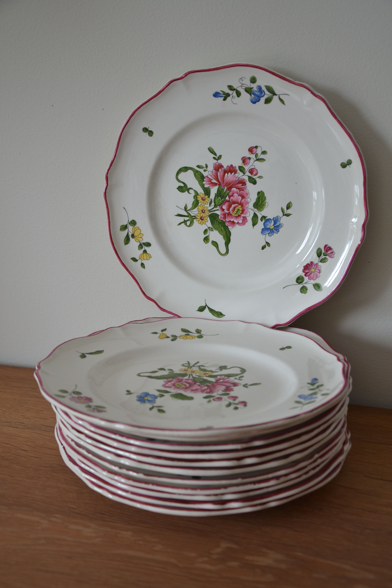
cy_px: 294
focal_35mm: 42
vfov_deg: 46.4
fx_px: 686
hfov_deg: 31.9
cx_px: 196
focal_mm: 28
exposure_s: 1/80
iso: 400
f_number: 4.5
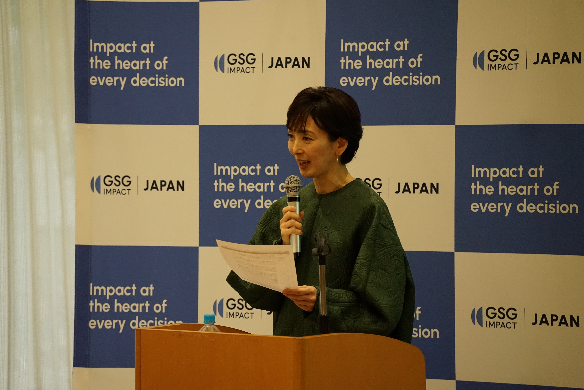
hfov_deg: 10.3
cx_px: 292
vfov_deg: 6.9
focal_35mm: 200
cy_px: 195
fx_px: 3244
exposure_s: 1/250
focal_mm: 200
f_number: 5.6
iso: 4000
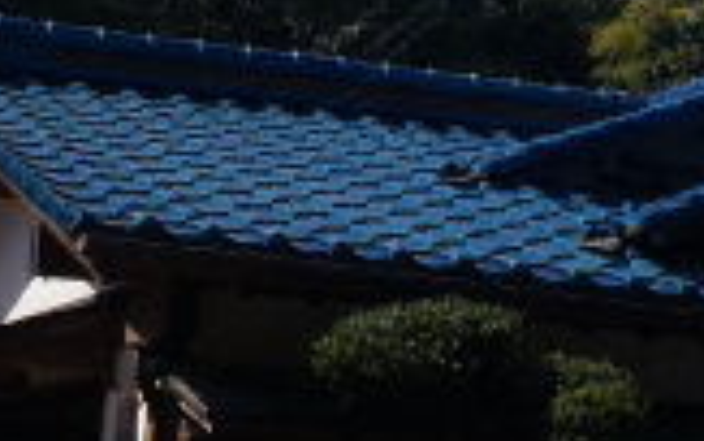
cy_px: -86
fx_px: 2322
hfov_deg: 17.2
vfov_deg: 10.7
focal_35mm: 121
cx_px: 471
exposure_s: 1/261
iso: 100
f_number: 2.8
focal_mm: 4.82
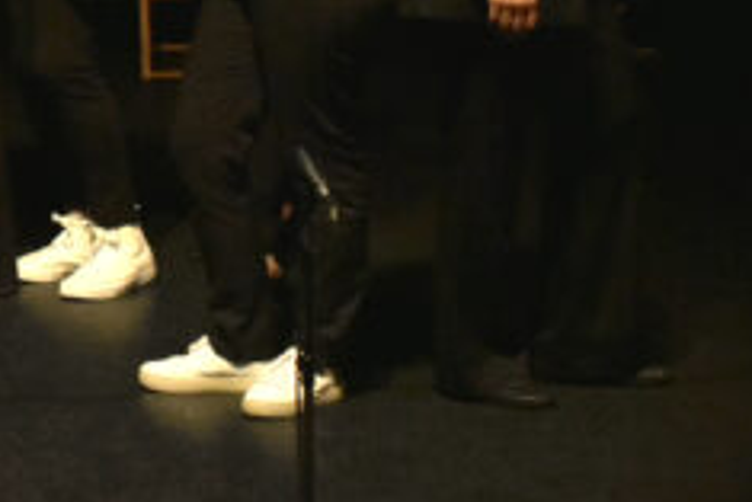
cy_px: -232
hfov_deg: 8.7
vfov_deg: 5.9
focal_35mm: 229
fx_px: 4786
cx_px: -464
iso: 4000
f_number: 7.1
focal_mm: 70
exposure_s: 1/320
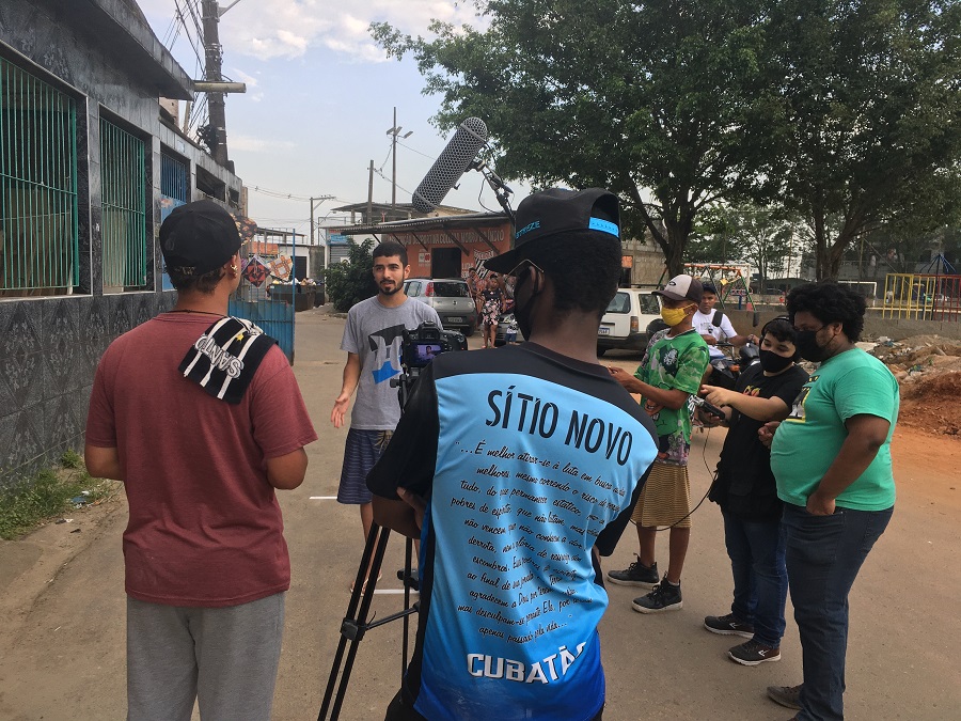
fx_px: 805
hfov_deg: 61.7
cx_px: 480
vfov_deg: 48.2
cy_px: 360
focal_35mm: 29
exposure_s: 1/196
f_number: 2.2
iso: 25
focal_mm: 4.15
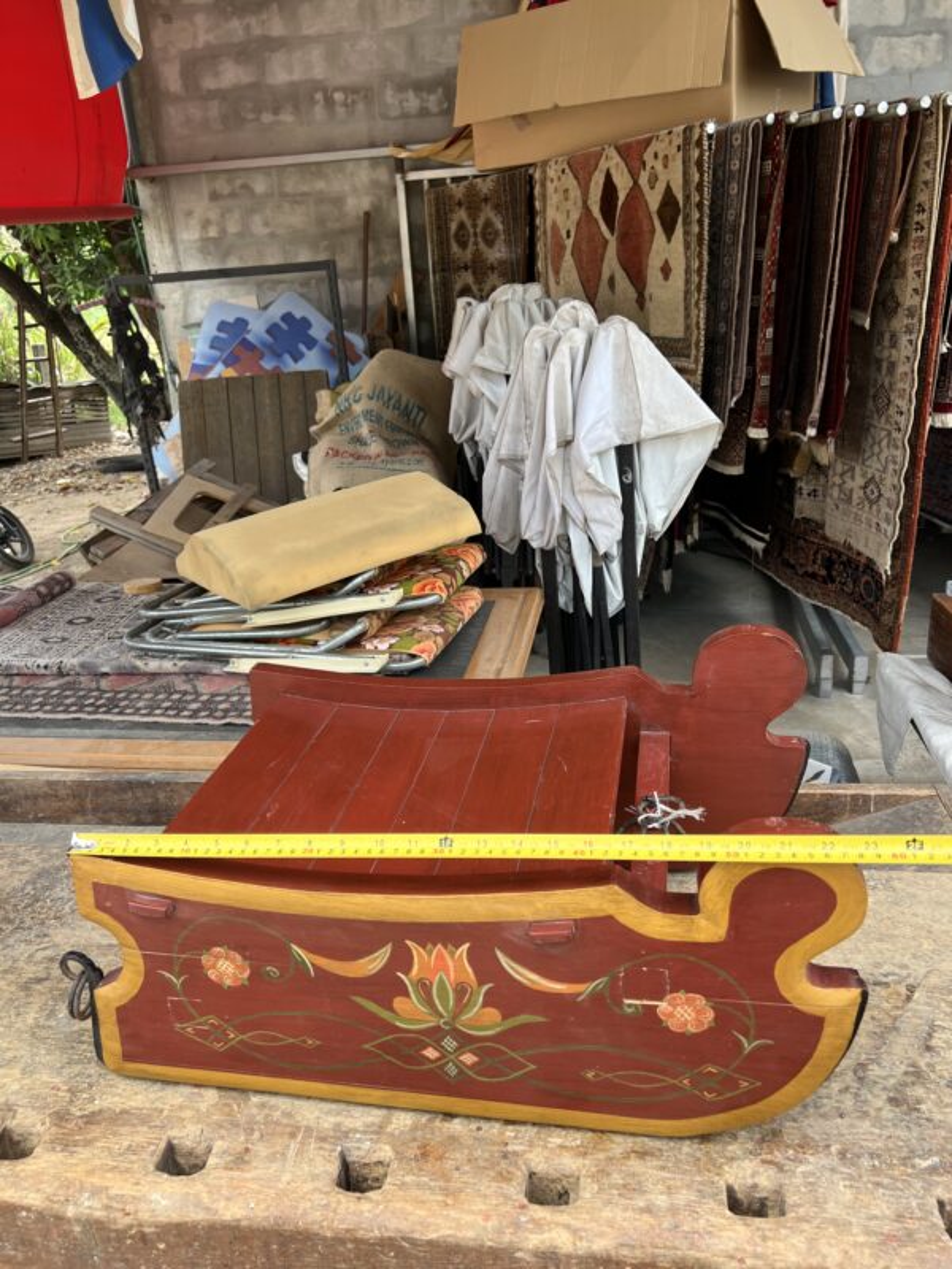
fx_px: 953
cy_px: 634
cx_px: 476
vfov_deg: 67.3
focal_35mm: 26
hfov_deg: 53.1
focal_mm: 5.7
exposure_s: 1/471
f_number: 1.5
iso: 50
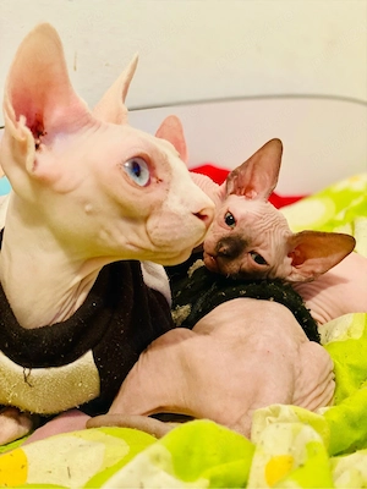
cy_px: 244
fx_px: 735
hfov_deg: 28.0
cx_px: 184
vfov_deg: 36.8
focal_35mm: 52
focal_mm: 6
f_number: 2
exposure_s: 1/33
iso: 320
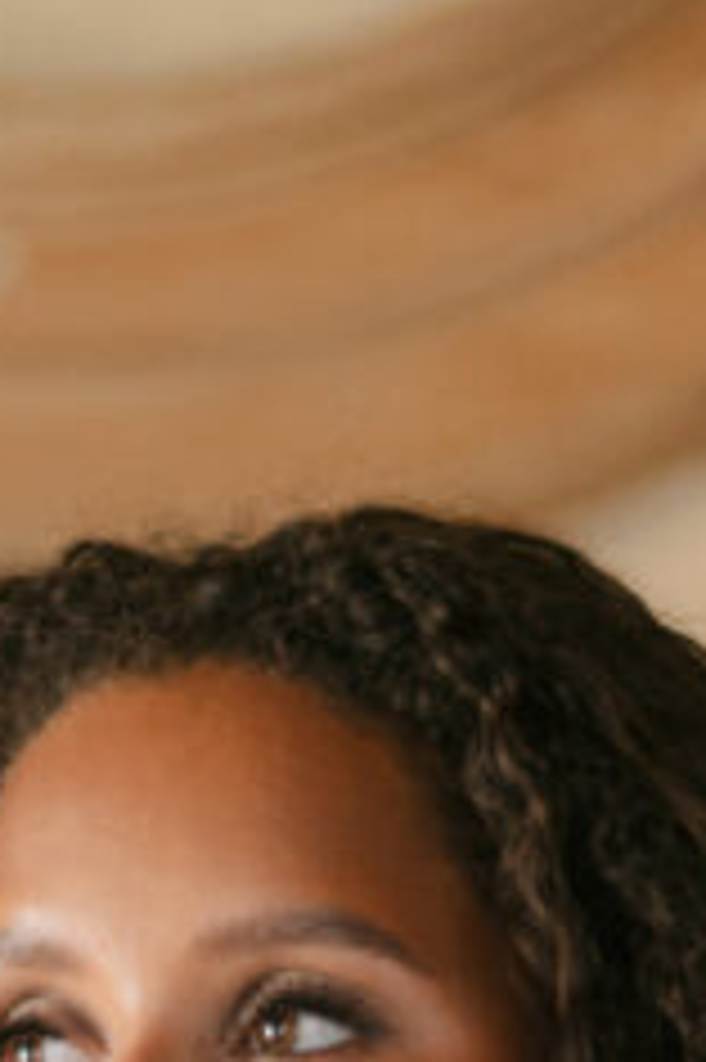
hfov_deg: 5.4
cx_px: 317
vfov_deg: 7.8
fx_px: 7423
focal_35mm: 252
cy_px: 2151
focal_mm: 58
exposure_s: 1/250
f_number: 1.4
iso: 200
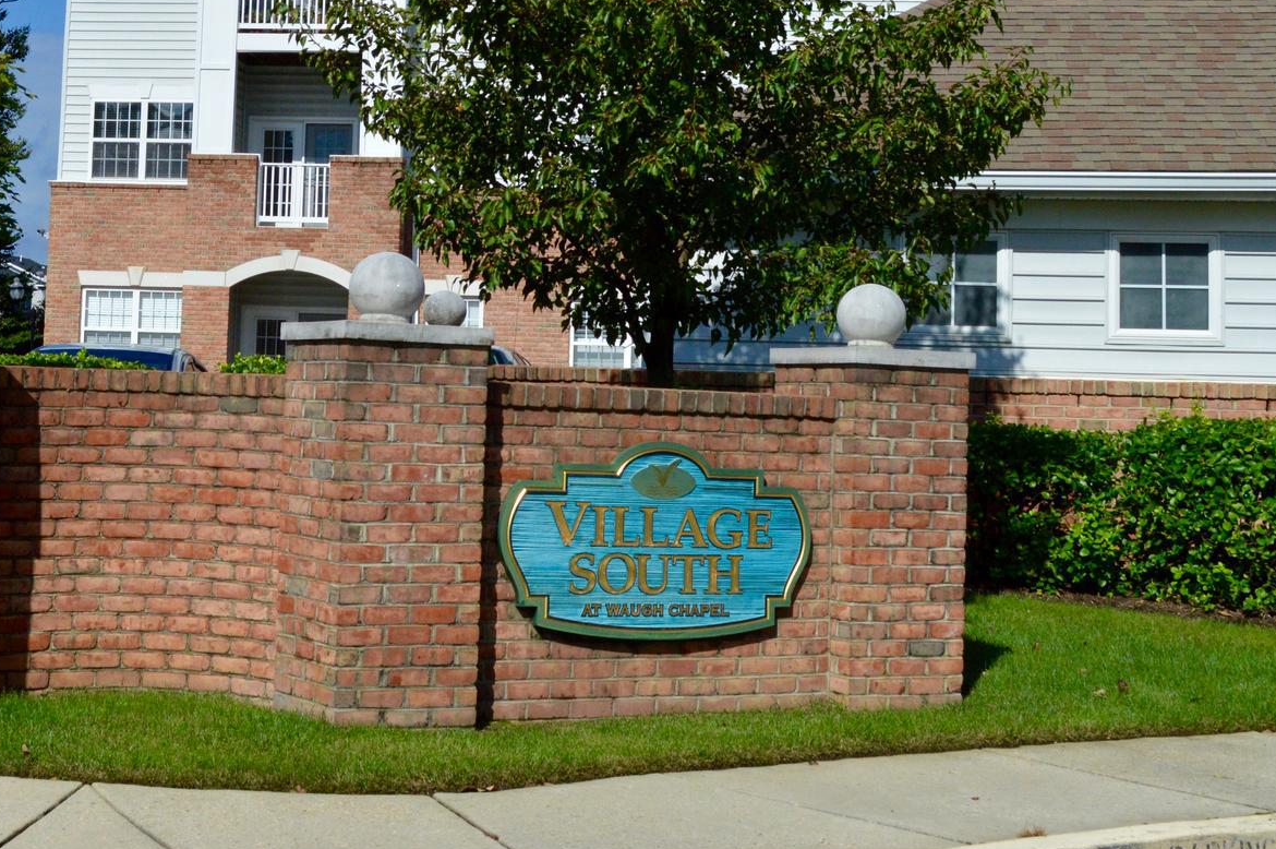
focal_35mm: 63
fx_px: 2231
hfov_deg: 31.6
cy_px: 172
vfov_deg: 21.3
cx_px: 402
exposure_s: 1/3200
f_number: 9
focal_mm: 24
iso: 800
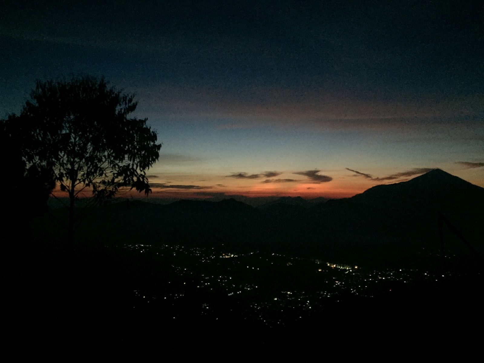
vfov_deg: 48.2
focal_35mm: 29
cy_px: 182
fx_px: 405
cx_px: 242
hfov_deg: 61.7
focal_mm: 4.15
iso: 1000
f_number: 2.2
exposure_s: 1/17
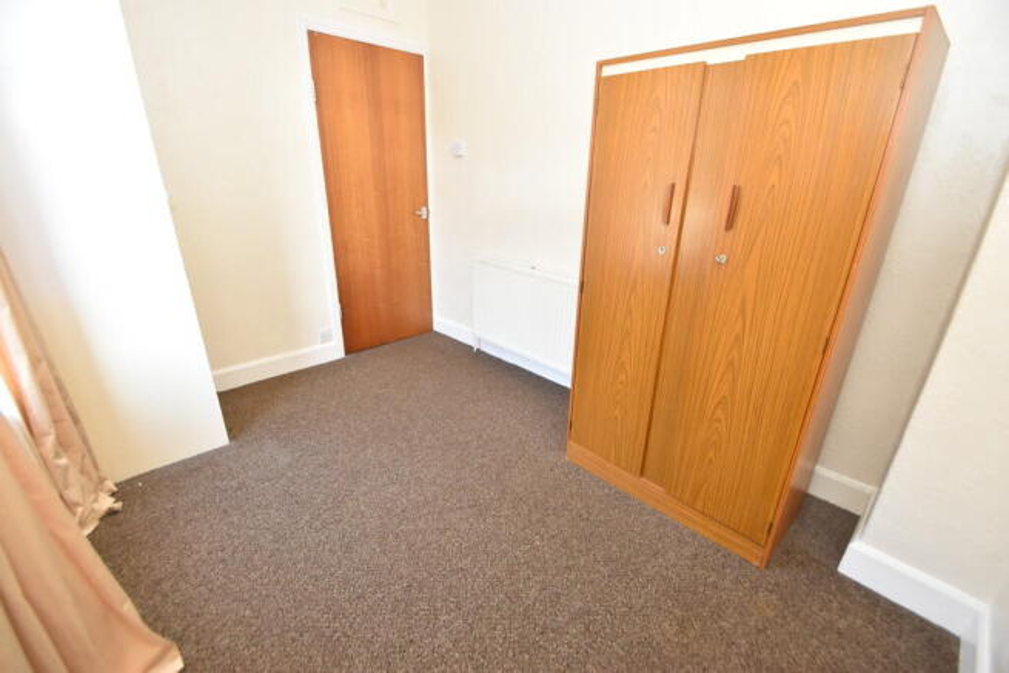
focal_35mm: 15
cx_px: 504
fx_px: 420
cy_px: 336
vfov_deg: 77.4
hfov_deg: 100.4
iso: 800
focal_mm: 10
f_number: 5
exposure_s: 1/100
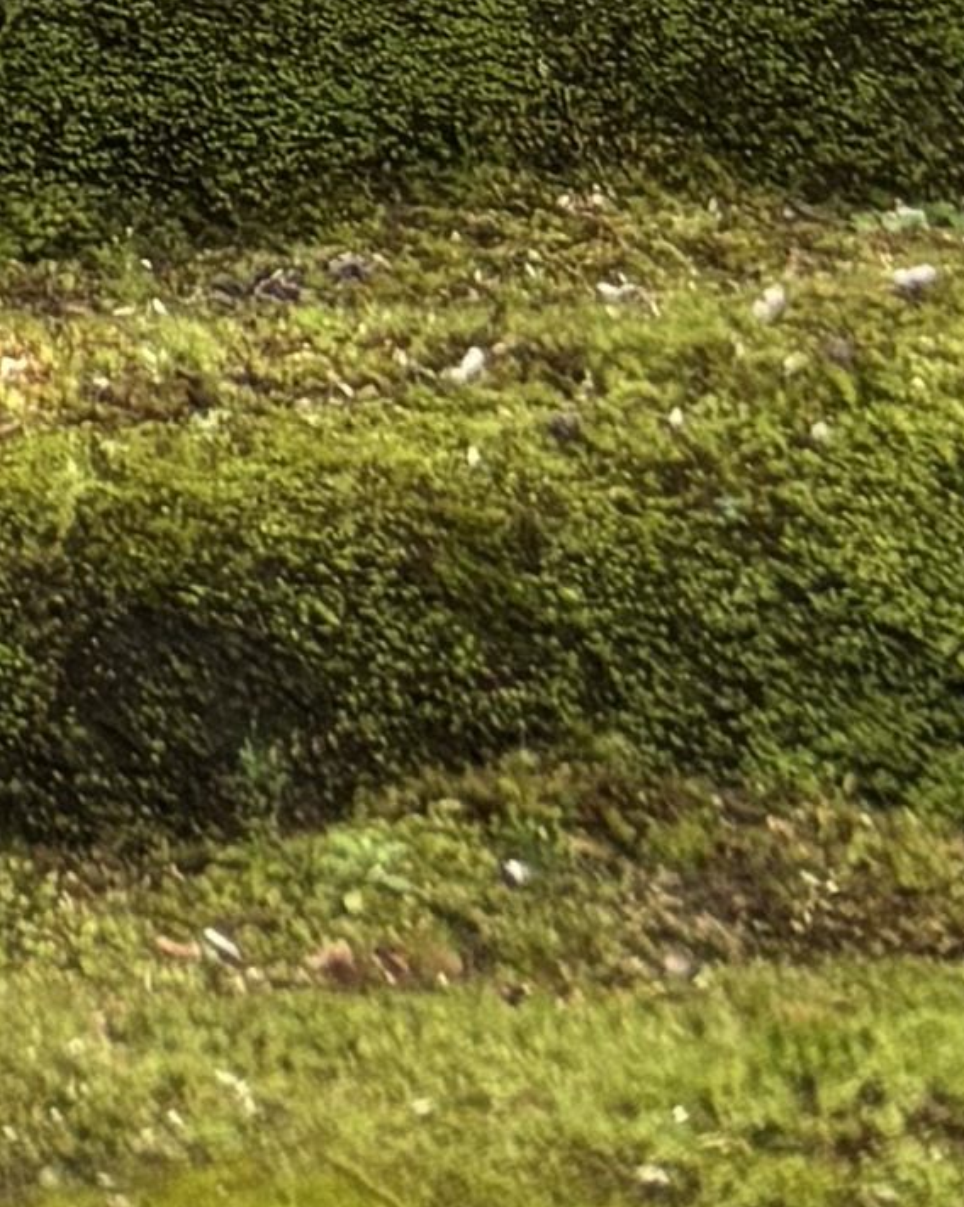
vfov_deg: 7.6
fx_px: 7282
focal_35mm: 204
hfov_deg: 6.8
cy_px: -2984
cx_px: -1960
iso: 50
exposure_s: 1/272
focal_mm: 5.96
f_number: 1.6
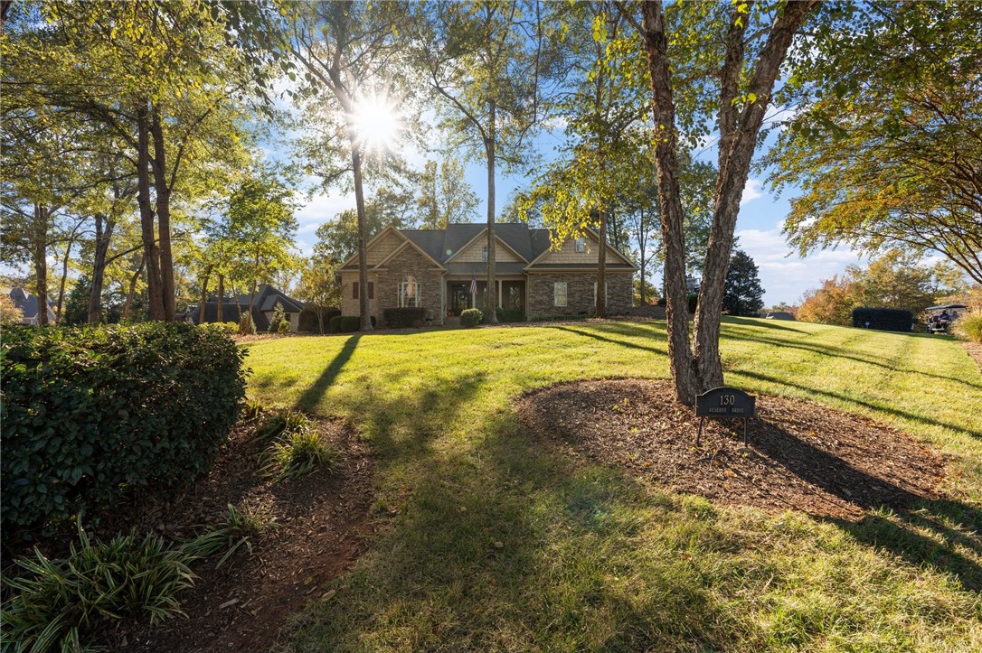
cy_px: 326
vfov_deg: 73.7
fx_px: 436
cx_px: 491
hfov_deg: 96.8
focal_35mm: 16
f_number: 9
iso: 250
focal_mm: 16
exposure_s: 1/200
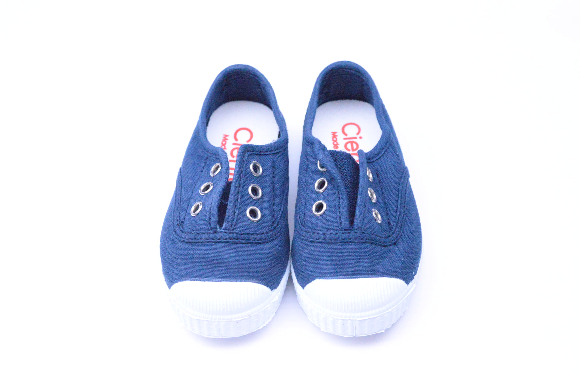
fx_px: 967
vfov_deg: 22.6
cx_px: 290
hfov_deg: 33.4
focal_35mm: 60
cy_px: 194
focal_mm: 60
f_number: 10
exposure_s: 1/4000
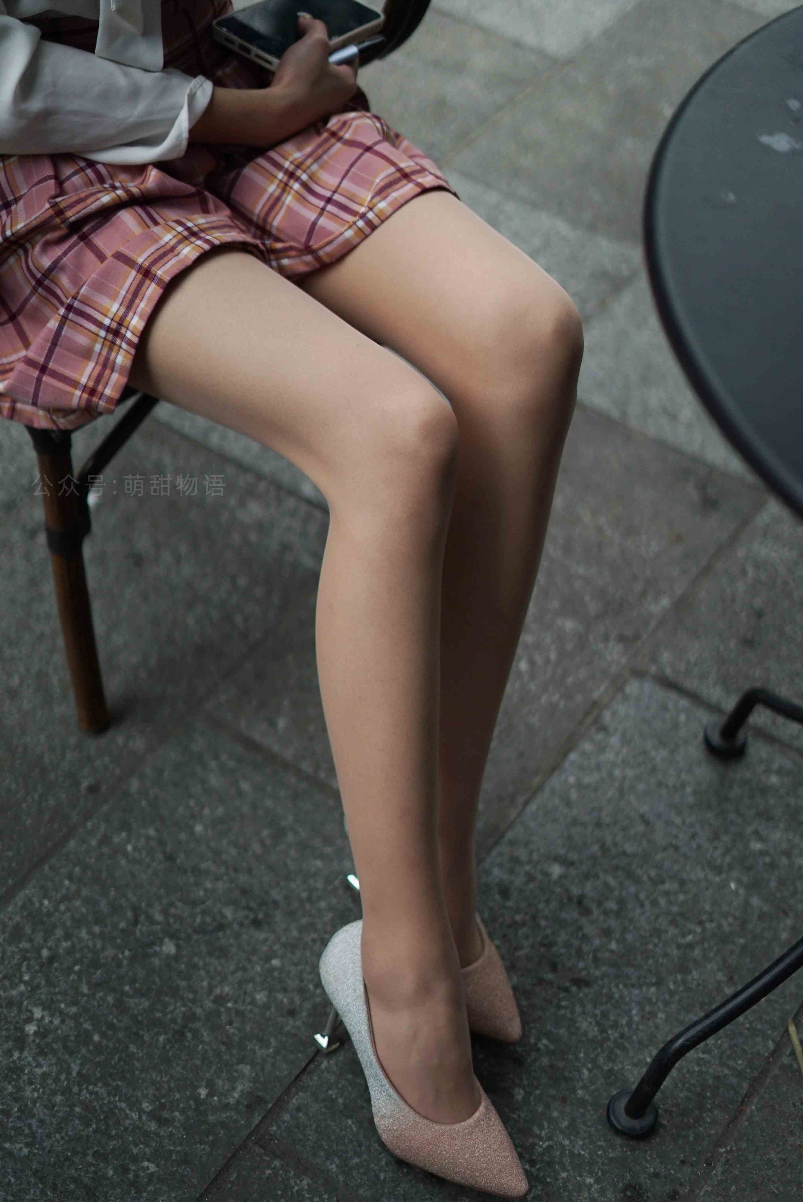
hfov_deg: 27.0
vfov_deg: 39.6
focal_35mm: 50
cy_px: 601
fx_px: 1671
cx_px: 402
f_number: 1.8
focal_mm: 50
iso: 800
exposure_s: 1/6400
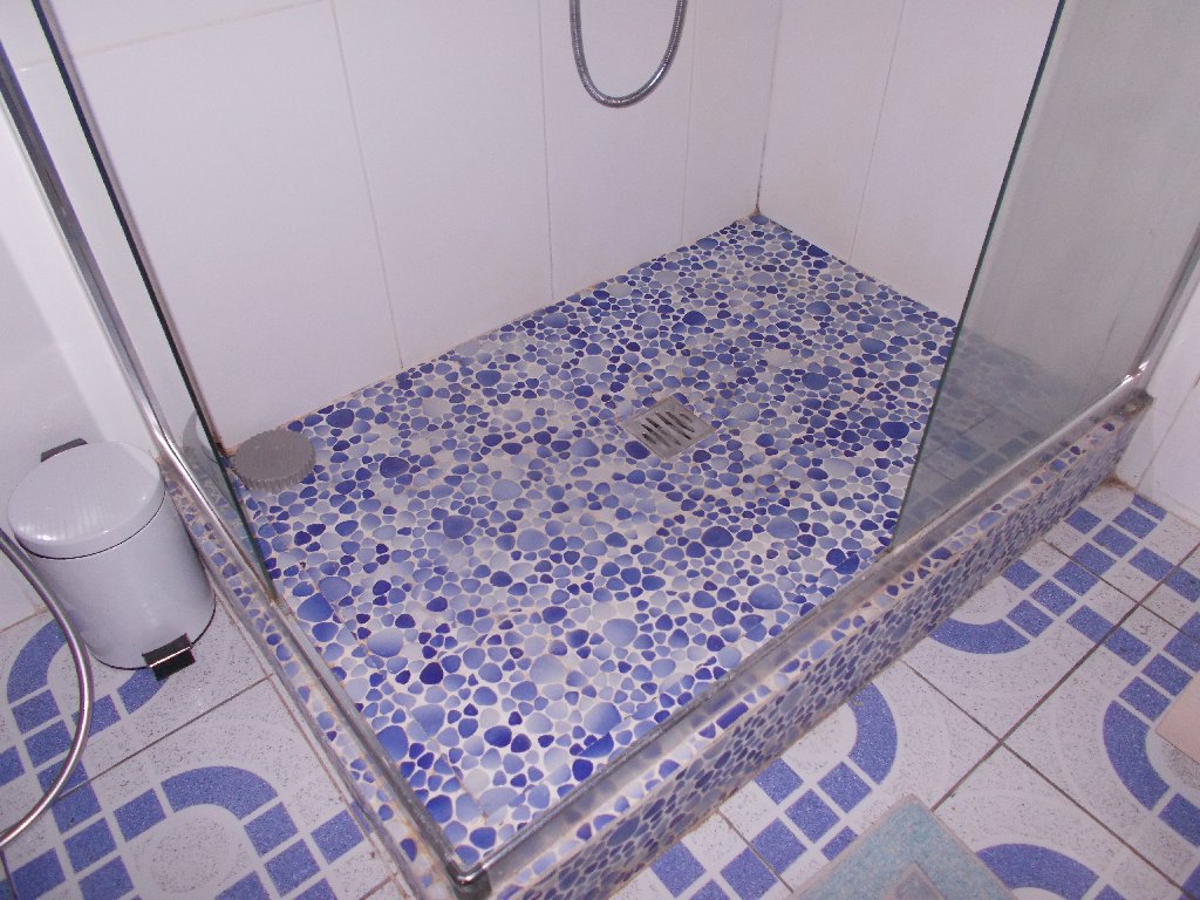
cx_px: 600
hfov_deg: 67.3
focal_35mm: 26
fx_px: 901
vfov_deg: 53.1
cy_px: 450
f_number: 3.2
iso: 200
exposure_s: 1/25
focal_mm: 4.6
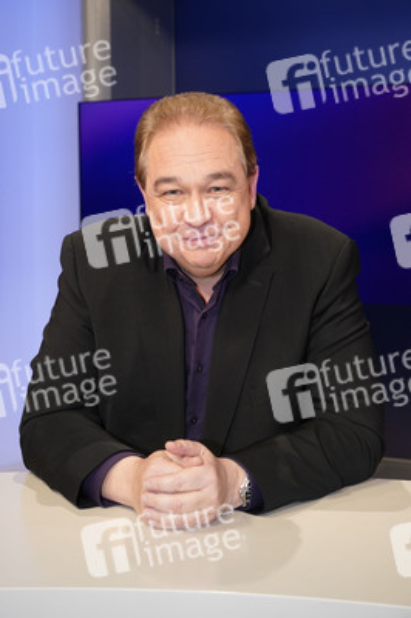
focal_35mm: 48
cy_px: 309
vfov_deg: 41.1
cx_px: 206
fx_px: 823
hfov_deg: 28.0
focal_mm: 48
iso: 2000
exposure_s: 1/125
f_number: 5.6
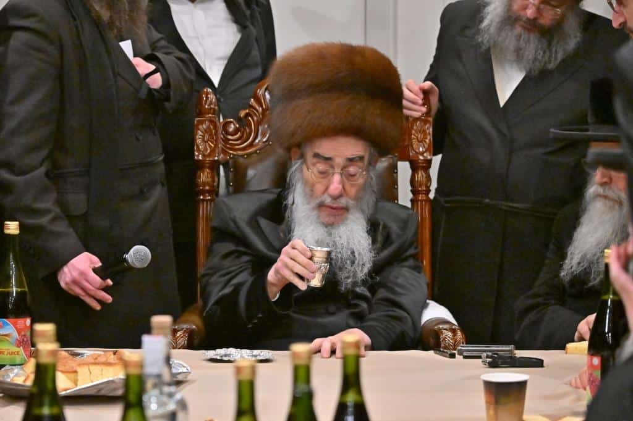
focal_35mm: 180
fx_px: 3164
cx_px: 316
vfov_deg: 7.6
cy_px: 210
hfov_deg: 11.4
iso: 3200
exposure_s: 1/160
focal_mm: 120
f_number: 4
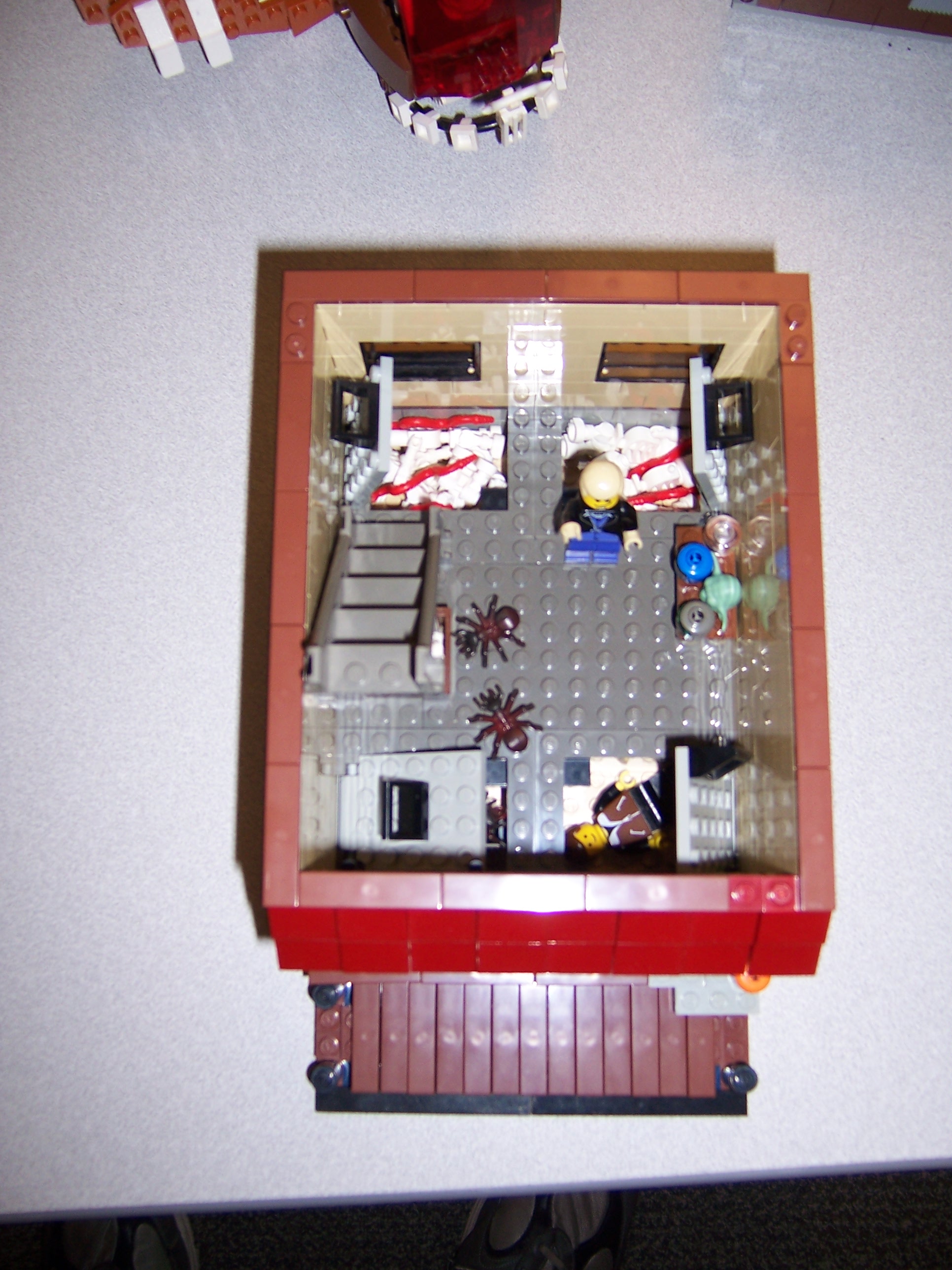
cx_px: 476
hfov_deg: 42.9
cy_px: 635
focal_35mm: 33
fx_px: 1210
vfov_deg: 55.4
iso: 80
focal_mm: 5.5
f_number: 2.8
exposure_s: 1/60
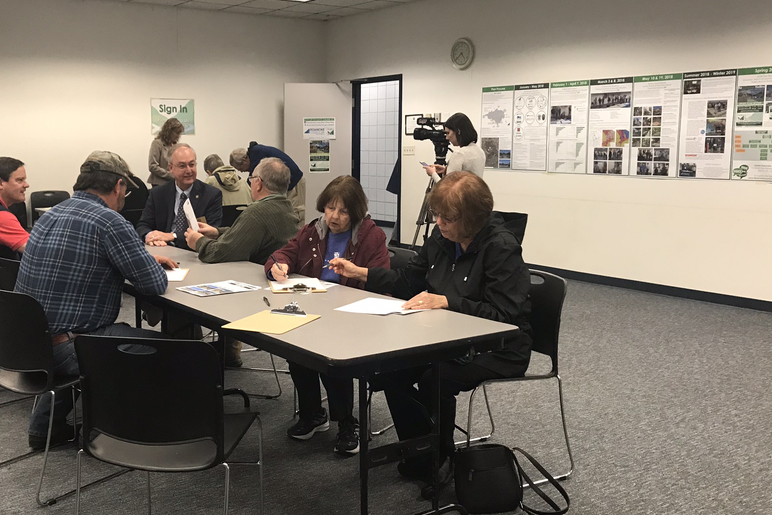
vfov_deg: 35.9
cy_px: 244
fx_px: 793
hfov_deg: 51.3
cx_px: 285
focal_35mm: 37
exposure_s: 1/30
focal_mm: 3.99
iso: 40
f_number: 1.8
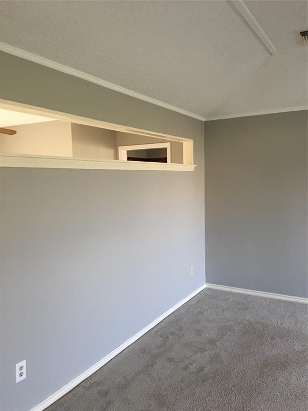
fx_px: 344
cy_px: 206
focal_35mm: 29
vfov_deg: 61.7
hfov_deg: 48.2
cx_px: 154
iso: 80
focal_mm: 4.15
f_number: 2.2
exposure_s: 1/15
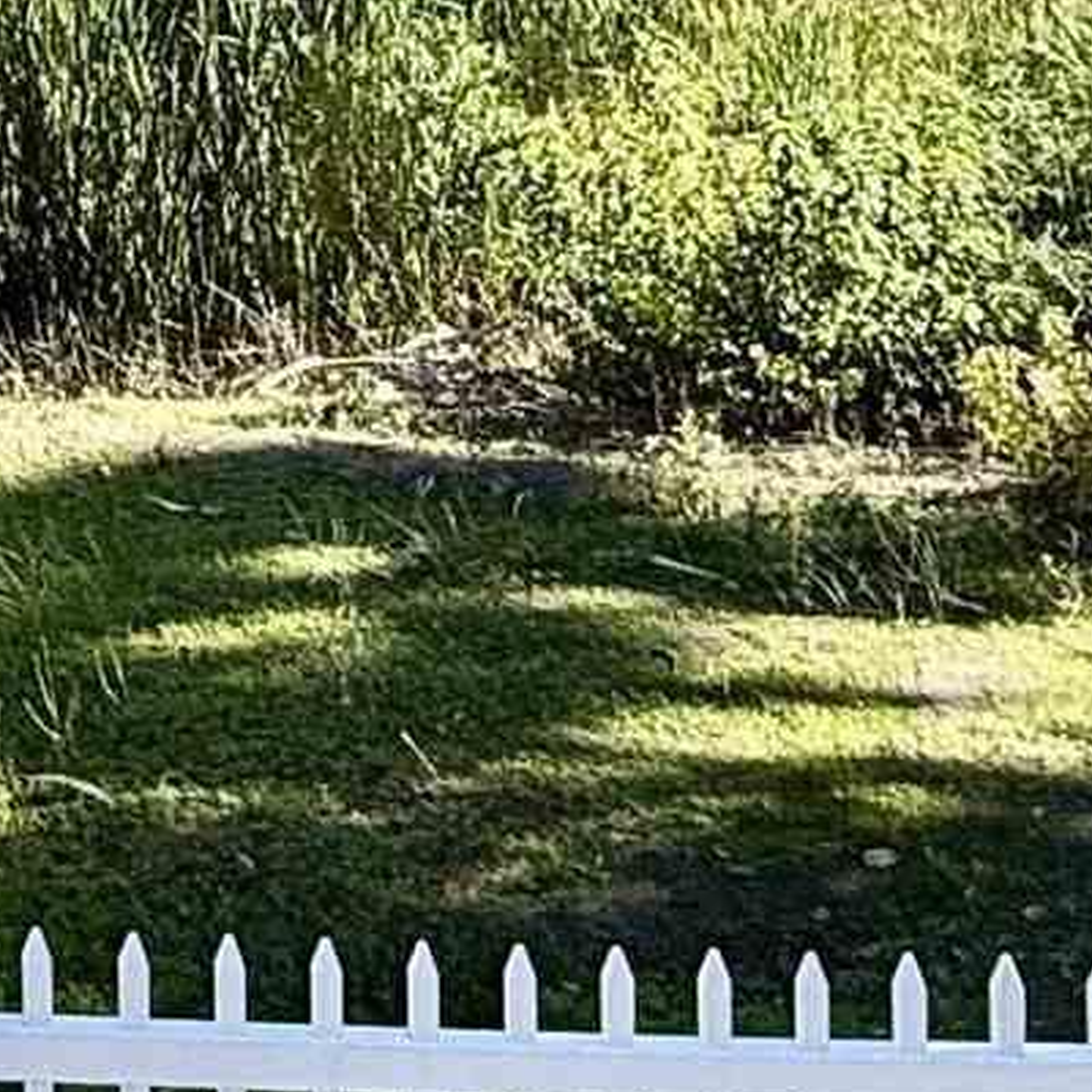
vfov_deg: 15.7
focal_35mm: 95
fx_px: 3391
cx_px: -480
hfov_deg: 16.8
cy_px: -857
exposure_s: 1/559
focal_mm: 2.22
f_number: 2.2
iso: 64
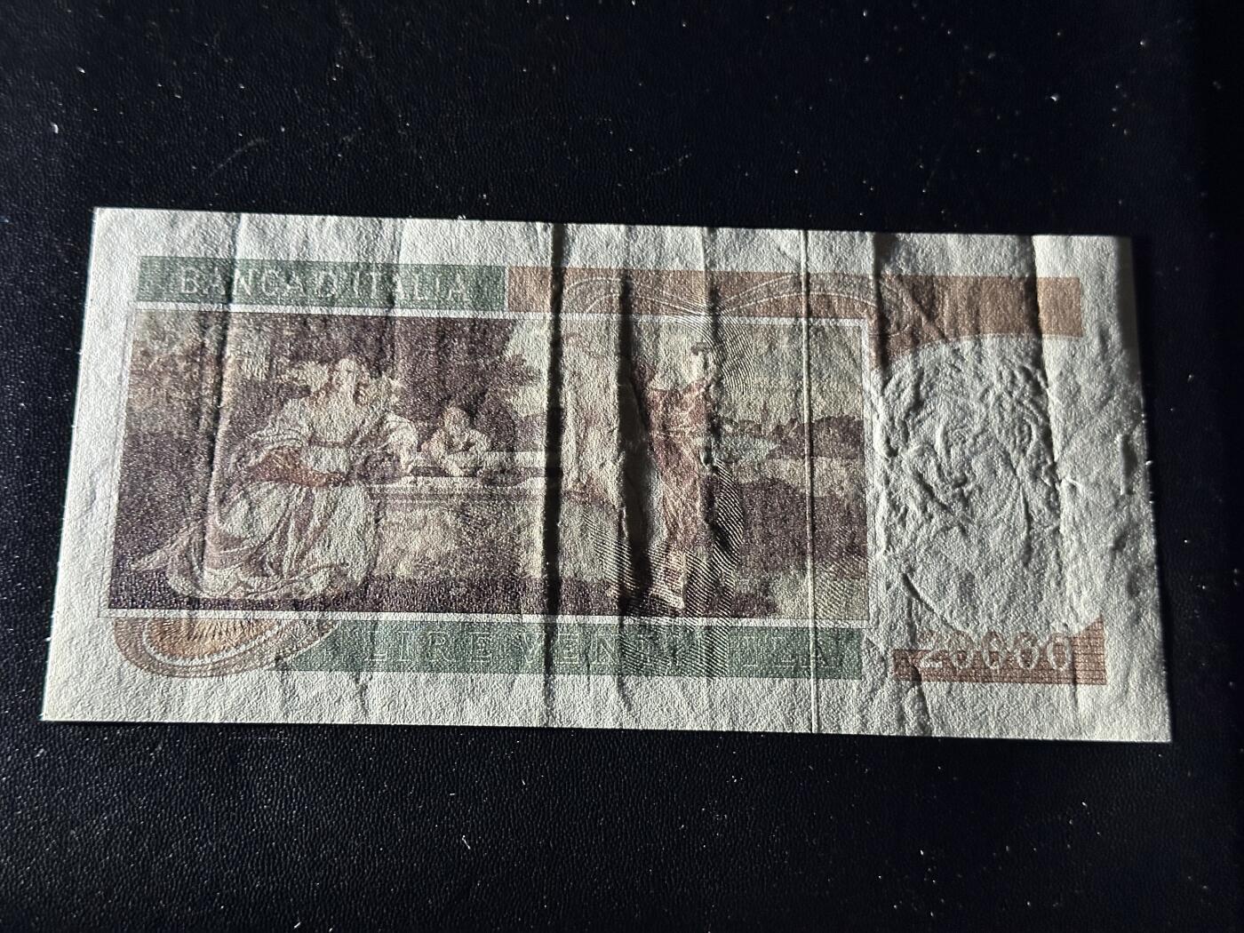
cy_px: 466
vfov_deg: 30.3
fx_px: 1725
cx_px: 622
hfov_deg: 39.7
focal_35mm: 48
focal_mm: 6.86
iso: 400
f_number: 1.78
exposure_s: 1/33
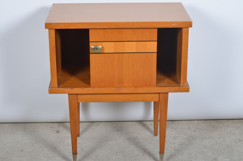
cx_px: 122
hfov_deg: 27.0
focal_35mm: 75
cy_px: 80
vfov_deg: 18.1
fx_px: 505
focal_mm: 50
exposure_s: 1/125
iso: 100
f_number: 11
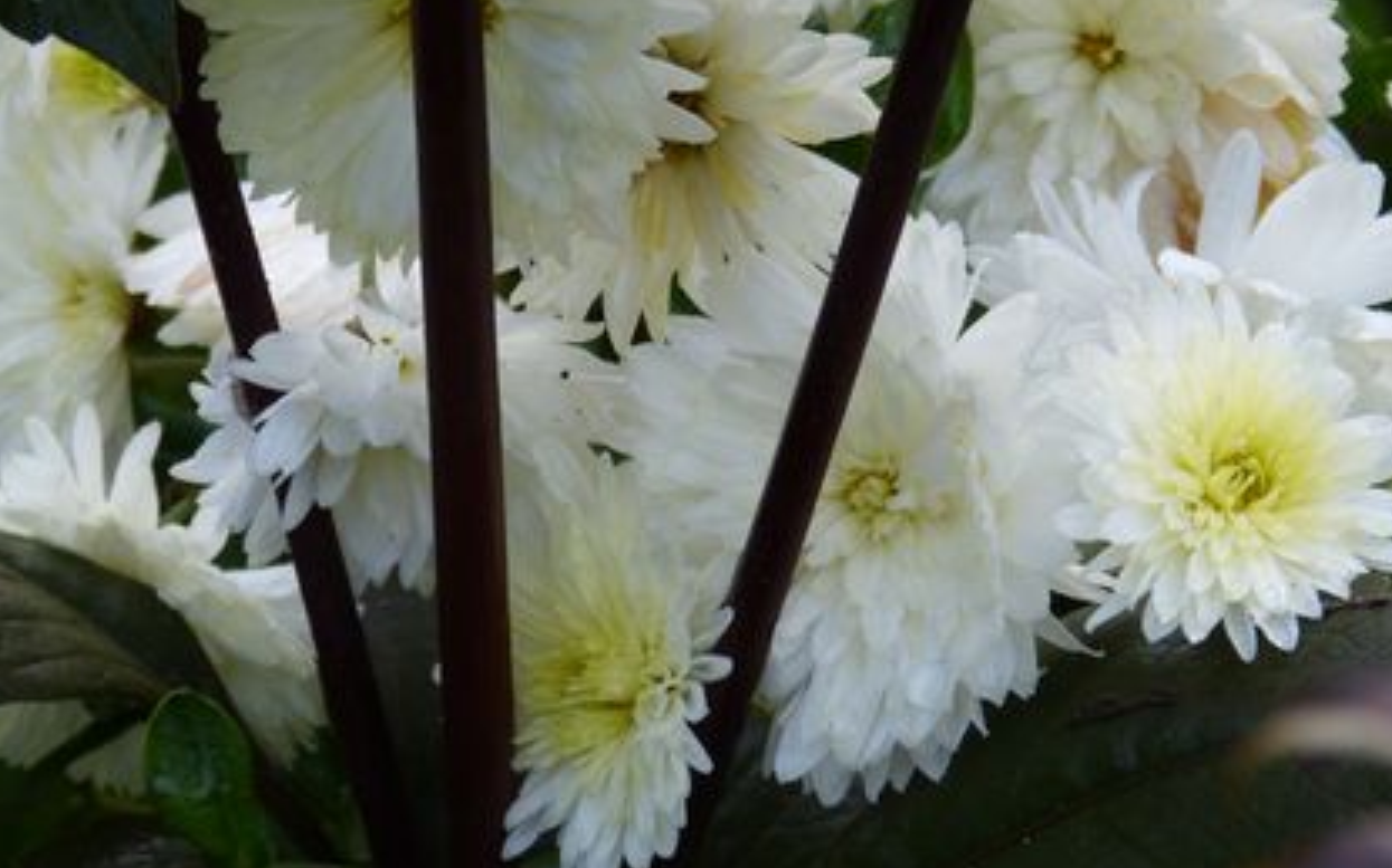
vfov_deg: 7.1
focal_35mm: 184
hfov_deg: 11.4
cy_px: 345
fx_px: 6977
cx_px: 869
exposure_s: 1/160
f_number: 4
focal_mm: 21.6
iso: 100
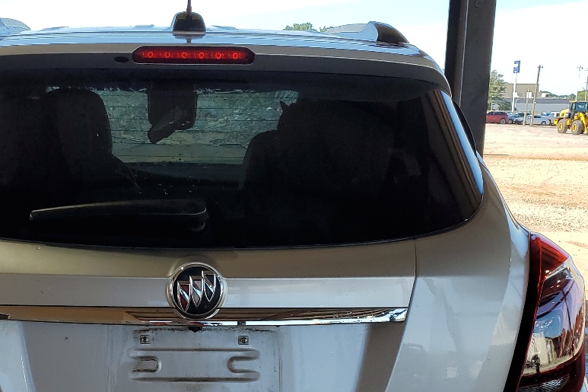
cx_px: 182
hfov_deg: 35.2
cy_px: 359
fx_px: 914
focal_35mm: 56
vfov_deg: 23.5
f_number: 1.5
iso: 50
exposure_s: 1/1111
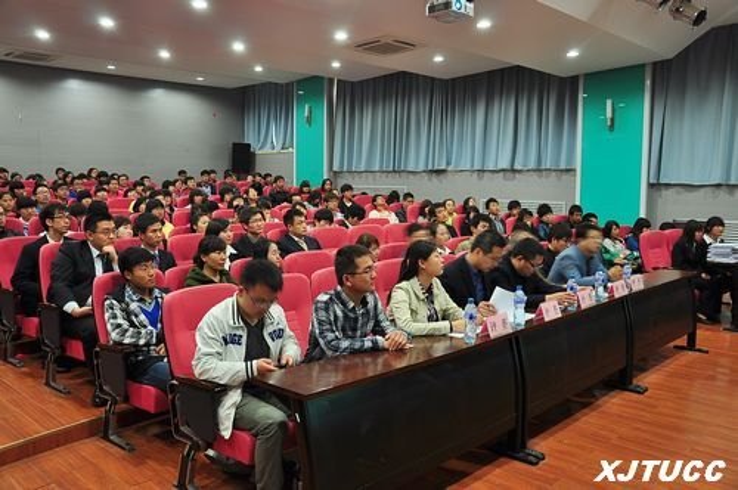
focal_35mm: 32
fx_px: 645
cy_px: 245
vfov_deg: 41.6
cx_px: 369
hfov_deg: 59.6
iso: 200
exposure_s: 1/6
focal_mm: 21
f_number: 4.8
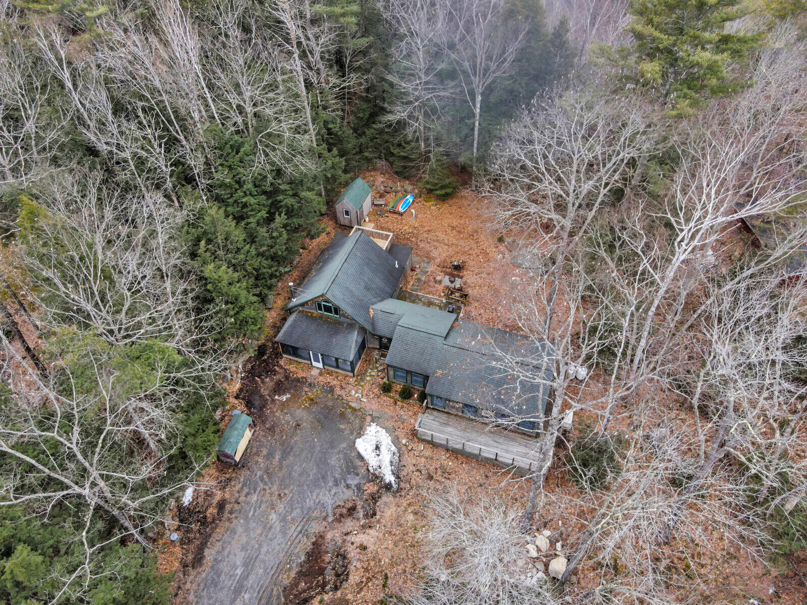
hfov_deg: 71.6
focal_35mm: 24
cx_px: 404
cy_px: 302
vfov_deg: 56.8
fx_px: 560
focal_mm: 4.5
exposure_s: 1/80
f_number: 2.8
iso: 200
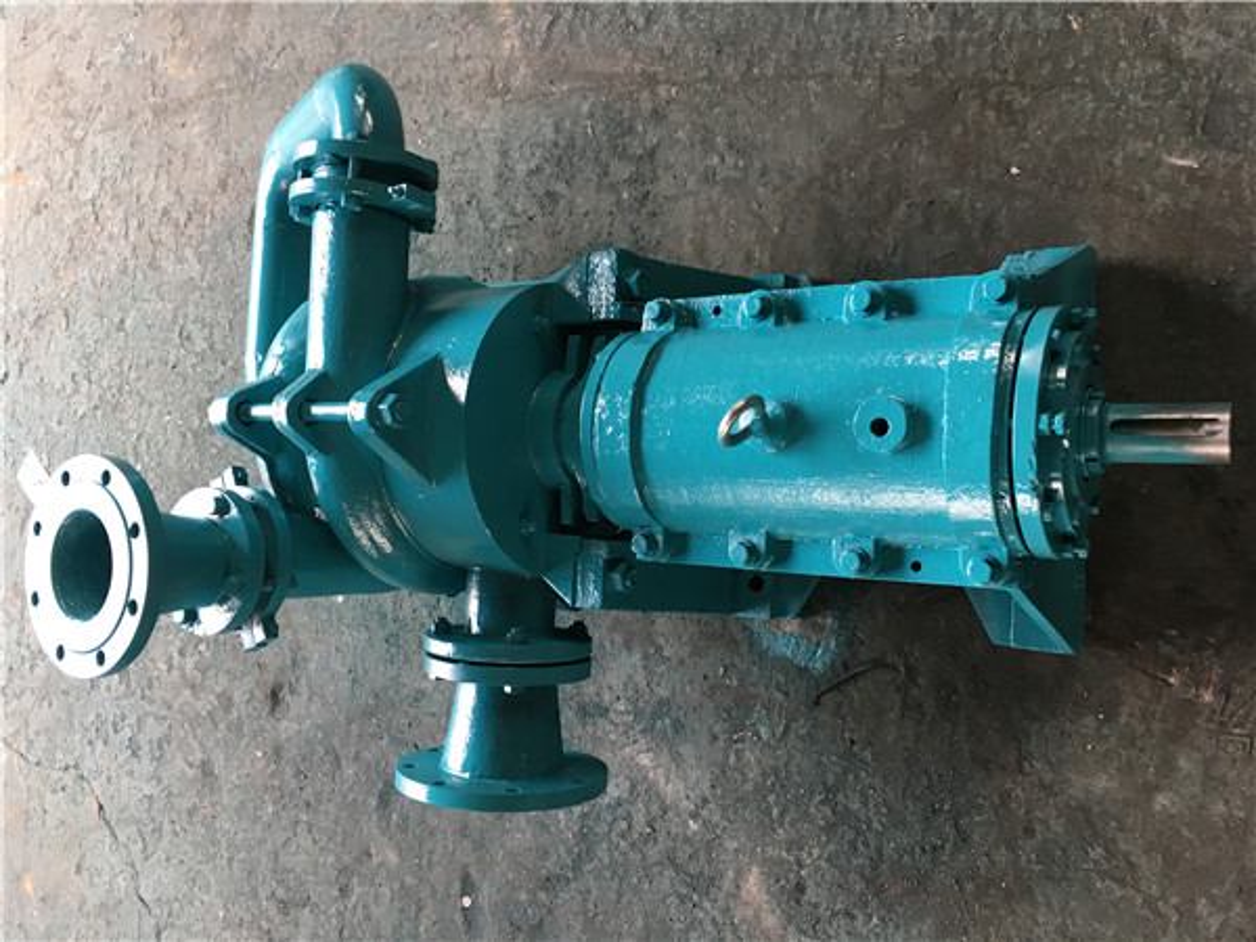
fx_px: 1052
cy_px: 471
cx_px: 628
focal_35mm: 29
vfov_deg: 48.2
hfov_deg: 61.7
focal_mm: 4.15
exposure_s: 1/33
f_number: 2.2
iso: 32
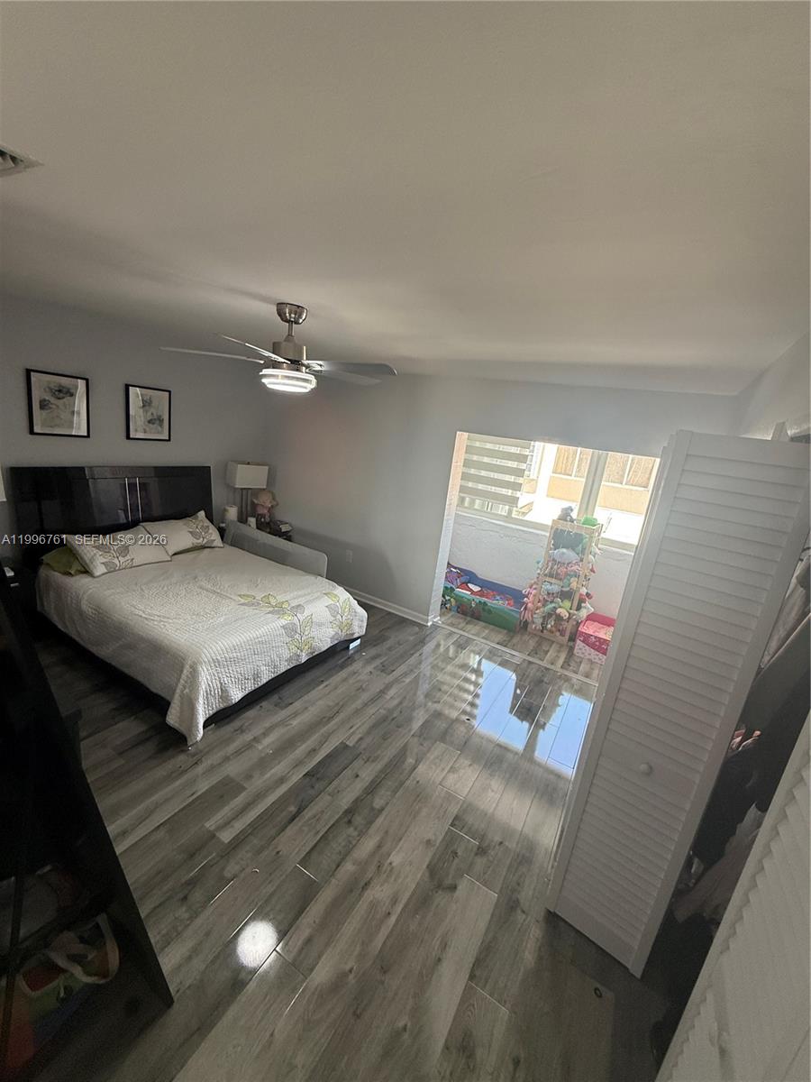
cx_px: 406
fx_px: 437
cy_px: 541
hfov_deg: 85.7
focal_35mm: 14
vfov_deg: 102.1
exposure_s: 1/99
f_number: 2.2
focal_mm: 2.22
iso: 160
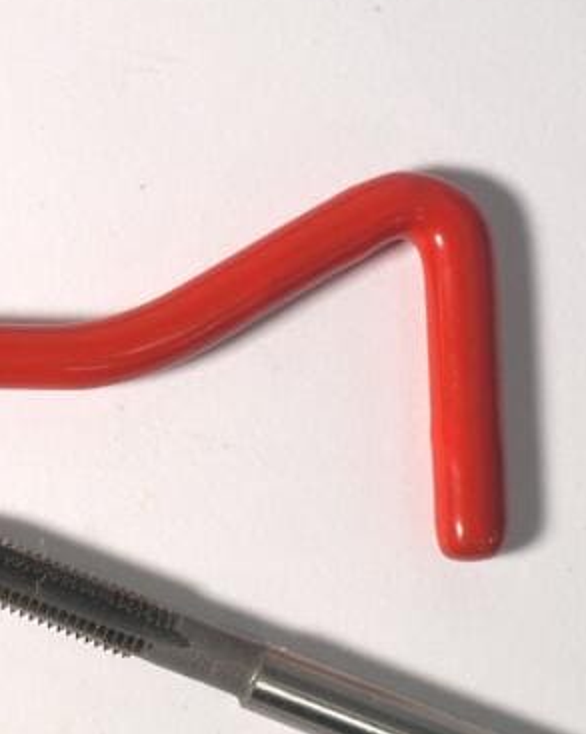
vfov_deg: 16.1
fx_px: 2561
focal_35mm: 118
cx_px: -340
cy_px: 653
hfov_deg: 12.3
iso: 100
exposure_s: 1/80
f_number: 6.3
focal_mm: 30
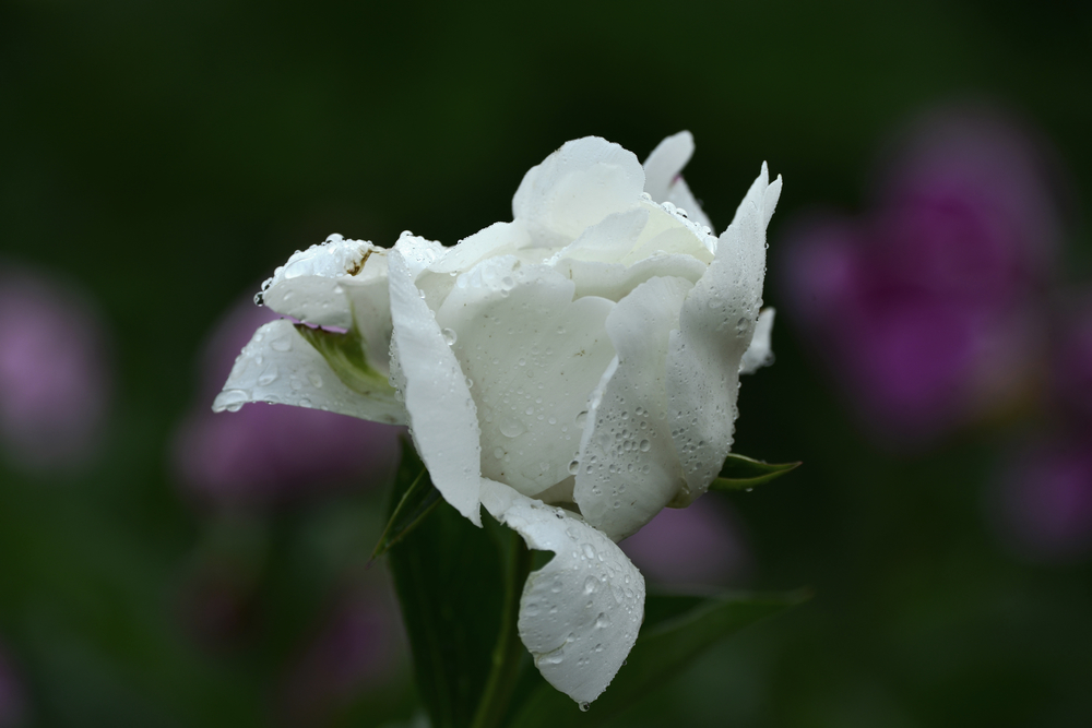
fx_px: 12134
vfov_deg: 3.4
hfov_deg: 5.2
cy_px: 364
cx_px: 546
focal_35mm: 400
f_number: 9
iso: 200
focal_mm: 400
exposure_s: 1/250
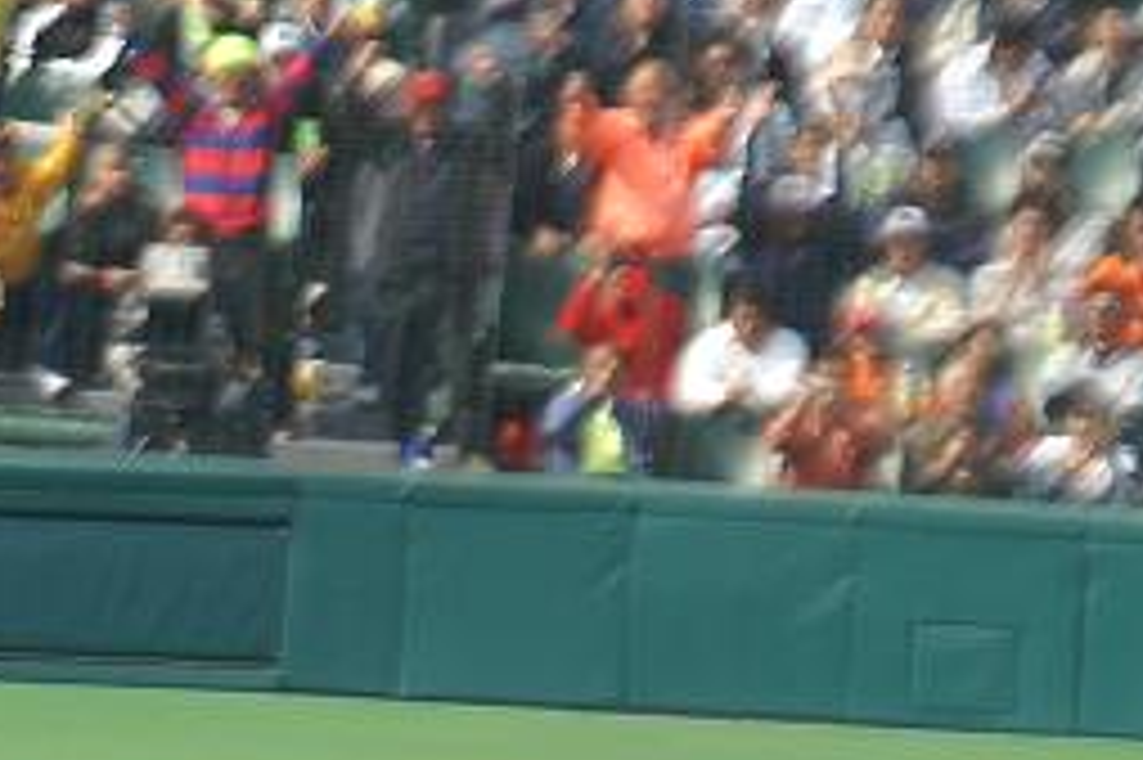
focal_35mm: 1332
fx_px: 42262
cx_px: 76
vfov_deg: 1.0
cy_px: 1021
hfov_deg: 1.5
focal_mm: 300
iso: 200
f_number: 5.6
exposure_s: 1/800
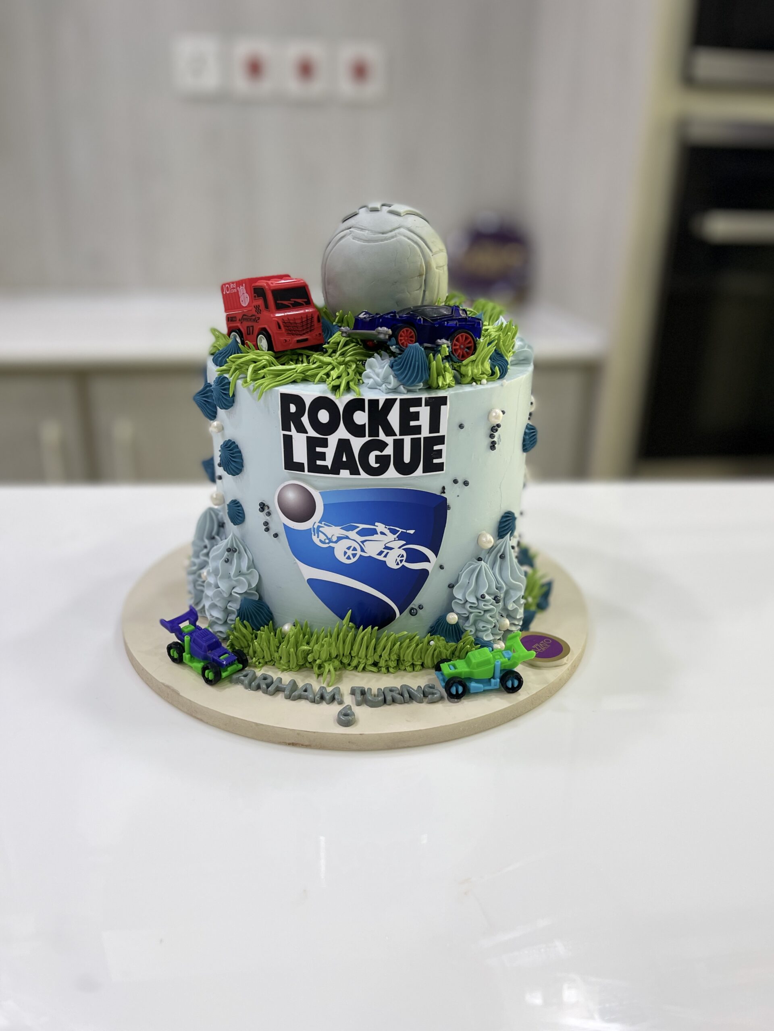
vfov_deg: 67.3
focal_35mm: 26
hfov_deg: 53.1
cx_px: 387
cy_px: 516
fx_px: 775
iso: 64
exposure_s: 1/121
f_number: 1.6
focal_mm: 5.1
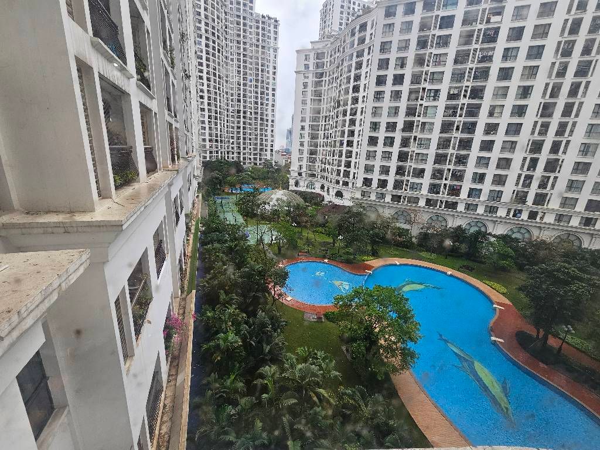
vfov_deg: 89.9
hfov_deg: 106.2
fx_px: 225
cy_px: 225
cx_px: 300
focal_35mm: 13
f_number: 2.2
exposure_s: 1/217
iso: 80
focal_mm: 2.2
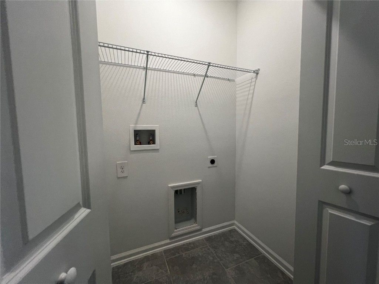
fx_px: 142
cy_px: 142
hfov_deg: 106.2
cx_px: 190
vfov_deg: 89.9
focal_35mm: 13
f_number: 1.8
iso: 200
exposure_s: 1/120
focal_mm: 1.57
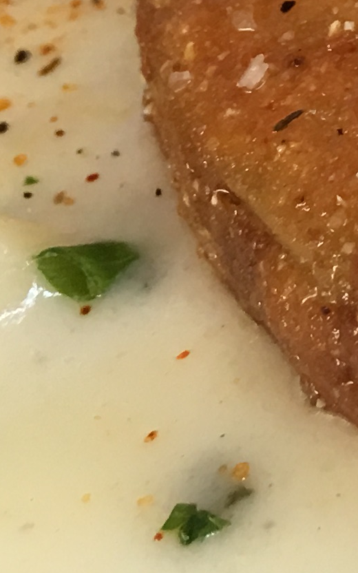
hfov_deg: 7.5
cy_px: -439
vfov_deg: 12.8
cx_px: 1141
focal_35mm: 149
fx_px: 2326
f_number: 2.2
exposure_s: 1/15
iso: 25
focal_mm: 4.15
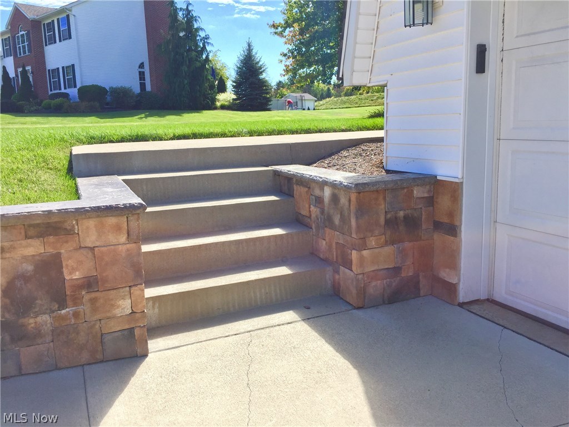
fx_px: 477
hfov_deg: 61.7
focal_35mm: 29
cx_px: 284
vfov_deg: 48.2
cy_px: 214
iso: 32
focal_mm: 4.15
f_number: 2.2
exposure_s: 1/964
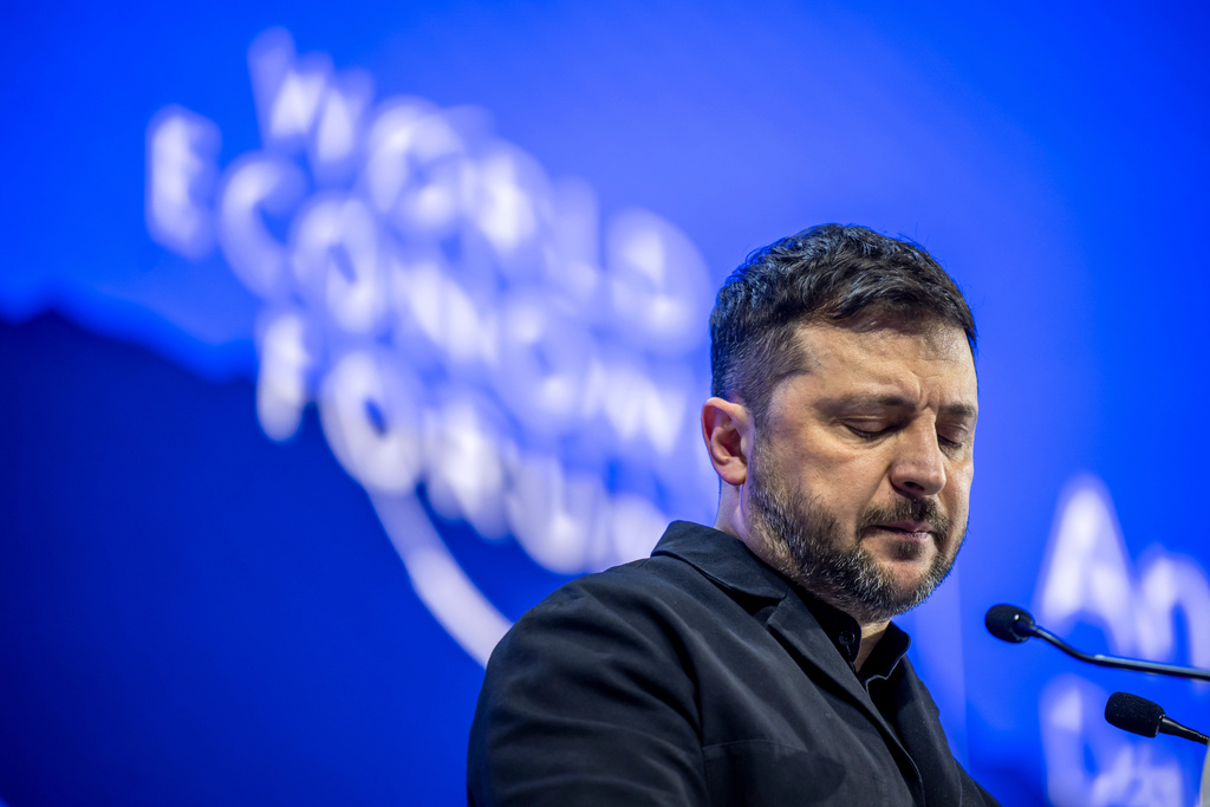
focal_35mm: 200
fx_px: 6723
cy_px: 404
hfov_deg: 10.3
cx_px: 605
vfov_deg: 6.9
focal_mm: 200
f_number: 2.8
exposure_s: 1/400
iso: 800
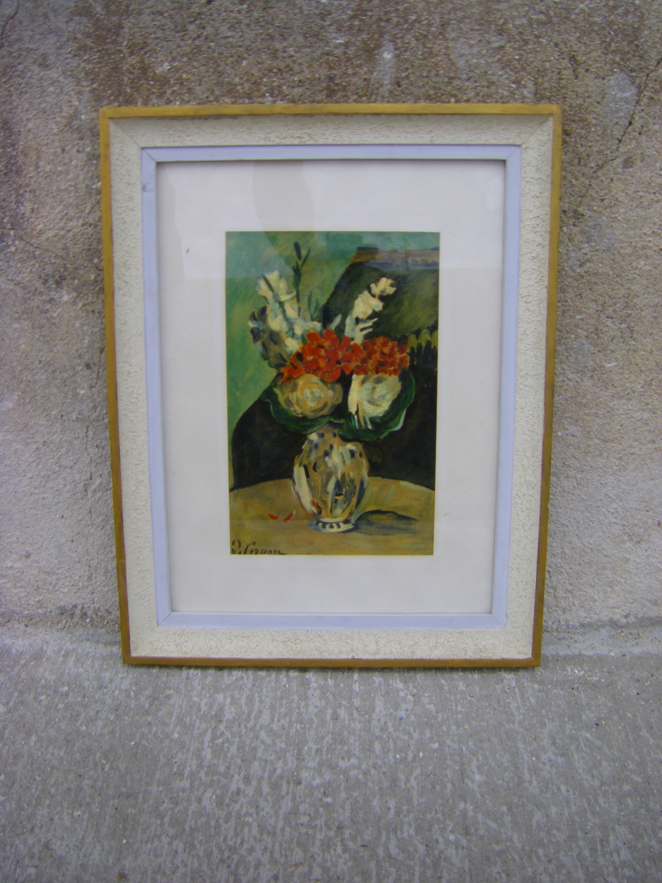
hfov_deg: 37.7
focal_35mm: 38
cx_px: 331
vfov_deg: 49.0
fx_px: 969
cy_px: 442
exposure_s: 1/160
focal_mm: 6.3
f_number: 3.5
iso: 64
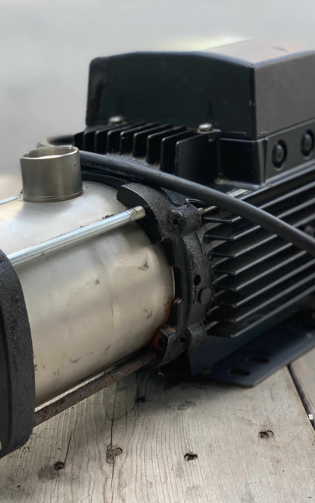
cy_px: 253
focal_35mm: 74
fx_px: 1016
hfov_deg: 17.6
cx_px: 145
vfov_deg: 27.8
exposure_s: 1/122
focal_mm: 6
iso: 16
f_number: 2.4
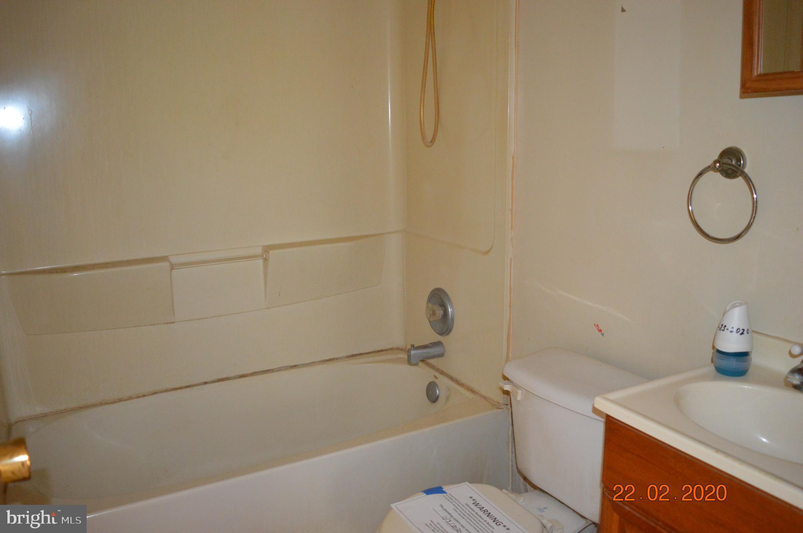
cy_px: 266
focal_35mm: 30
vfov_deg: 43.5
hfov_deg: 62.0
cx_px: 402
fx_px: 668
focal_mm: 20
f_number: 3.5
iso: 1800
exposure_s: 1/60
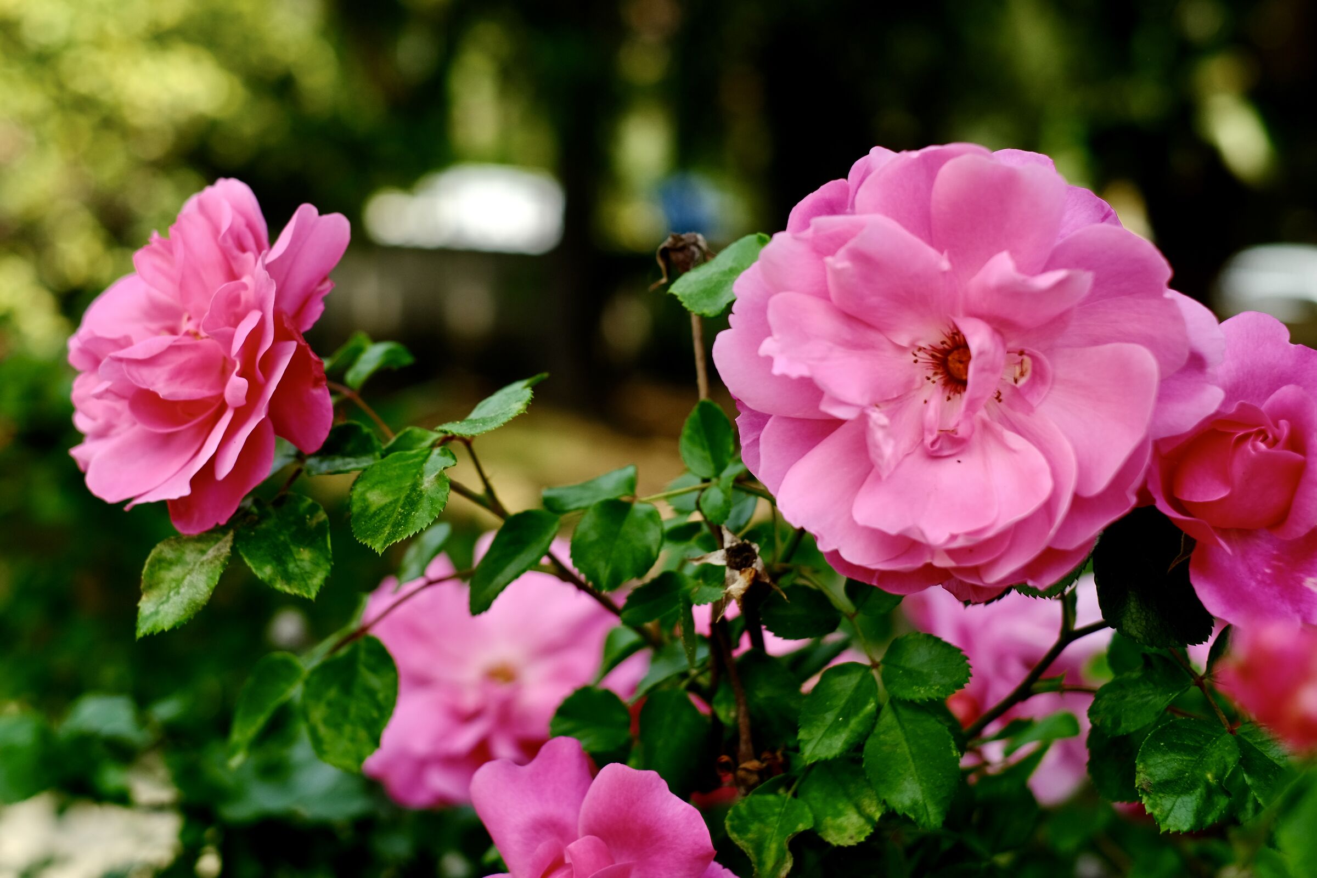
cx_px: 658
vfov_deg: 25.5
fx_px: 1939
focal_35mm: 53
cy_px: 439
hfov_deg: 37.5
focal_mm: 35
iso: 160
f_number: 2.8
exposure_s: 1/800
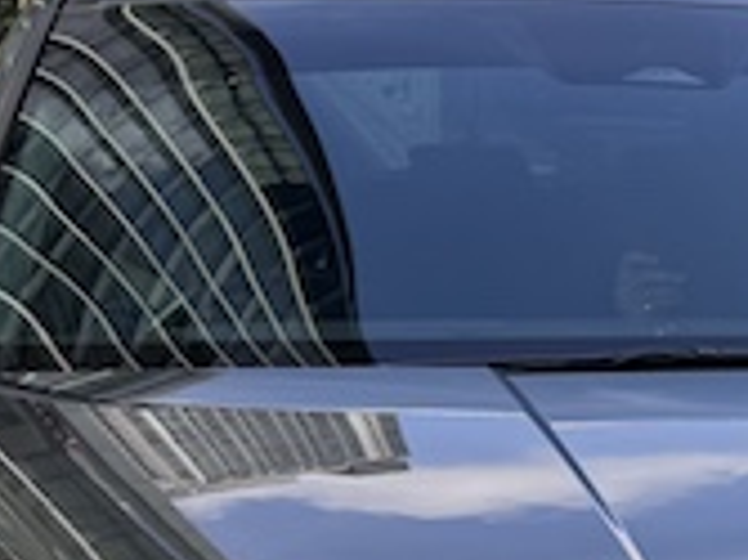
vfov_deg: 10.2
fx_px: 3109
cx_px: 1321
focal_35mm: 144
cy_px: 488
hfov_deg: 12.6
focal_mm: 6.76
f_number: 1.78
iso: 80
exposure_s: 1/1151
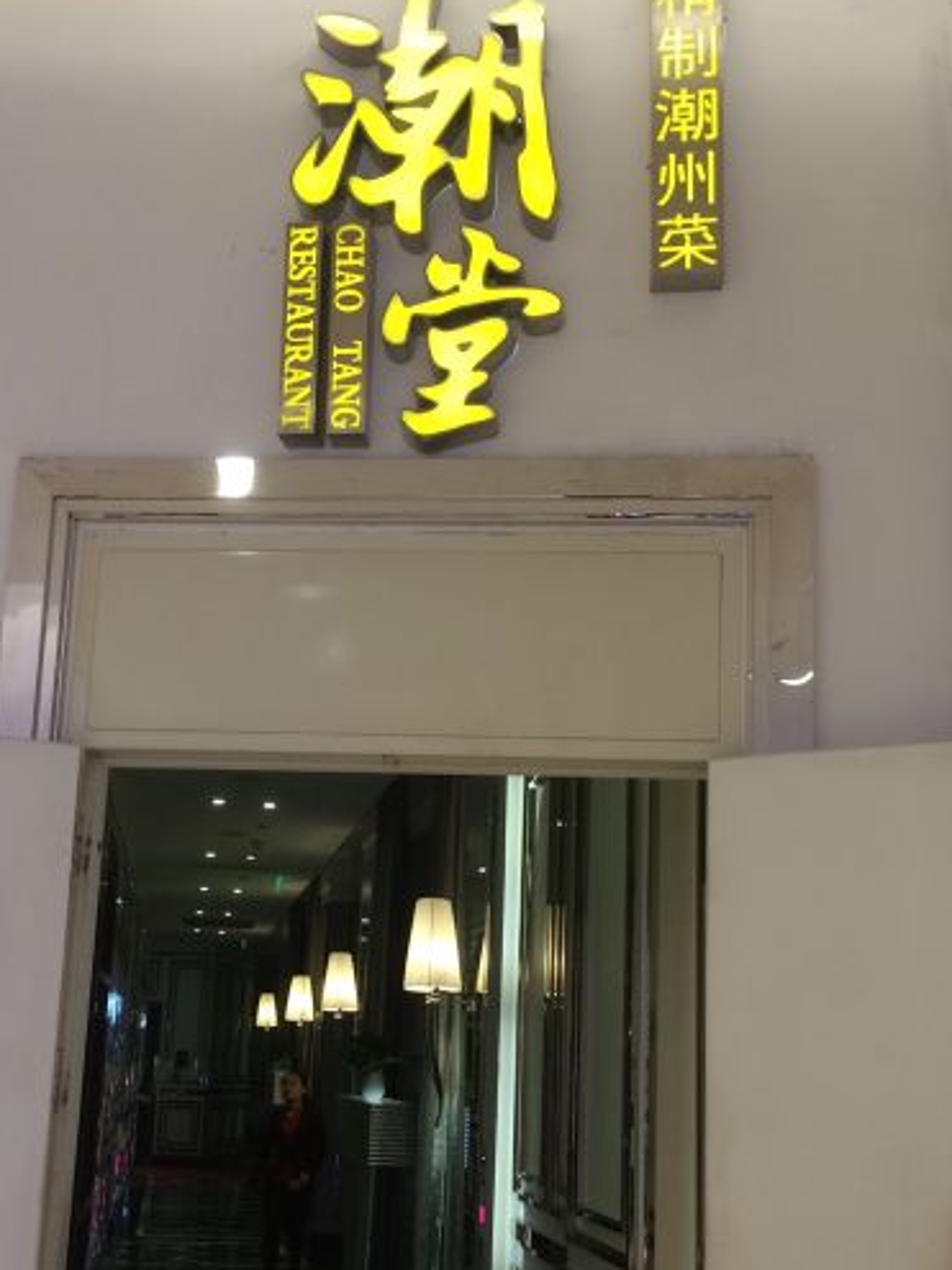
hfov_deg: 35.1
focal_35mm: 41
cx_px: 440
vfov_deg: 45.5
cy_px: 780
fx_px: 1504
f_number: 2.2
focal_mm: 4.15
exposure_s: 1/33
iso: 80
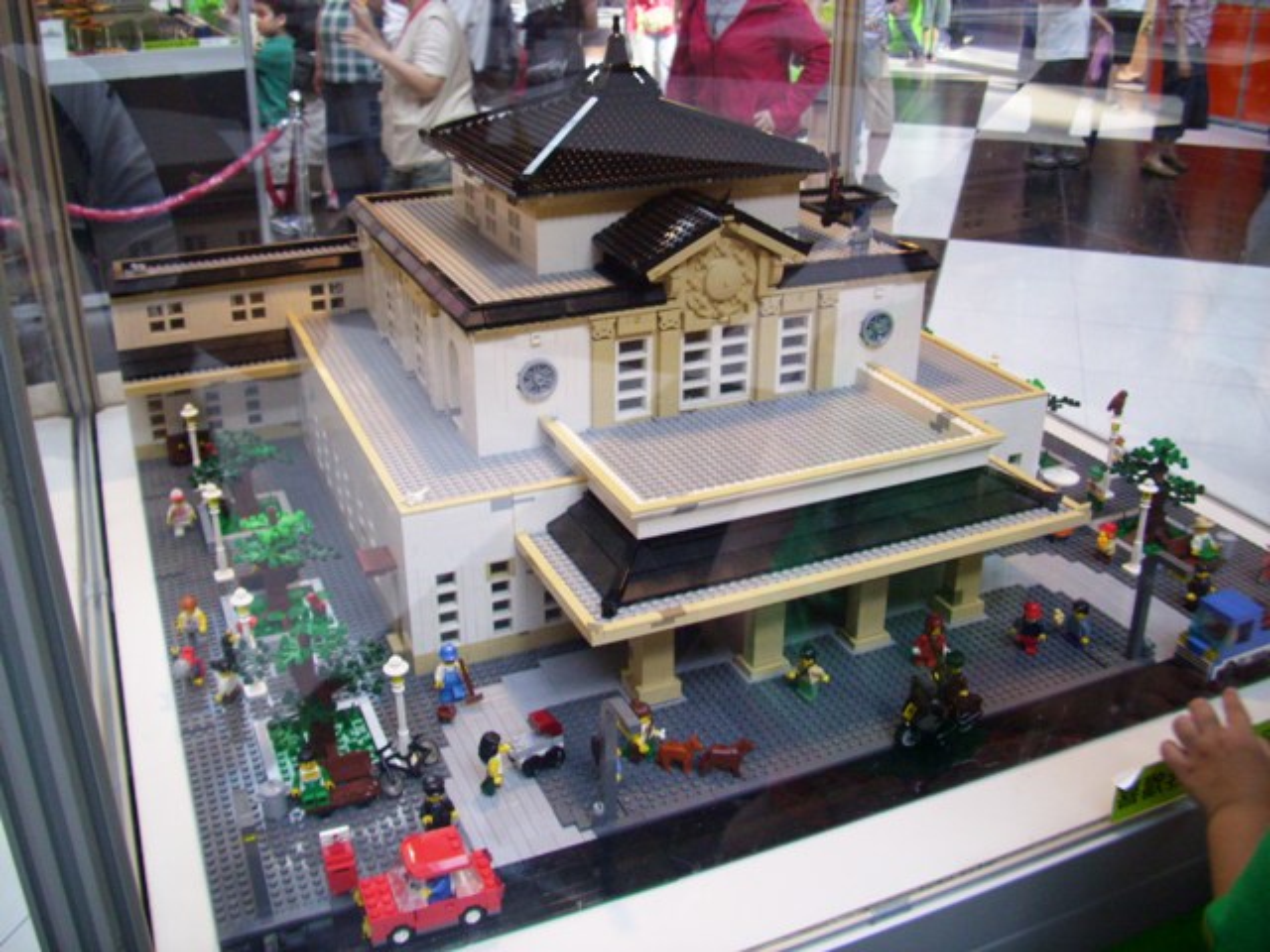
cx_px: 635
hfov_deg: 56.8
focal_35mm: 32
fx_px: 1174
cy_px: 476
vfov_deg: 44.2
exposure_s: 1/30
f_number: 2.9
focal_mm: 5.7
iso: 125
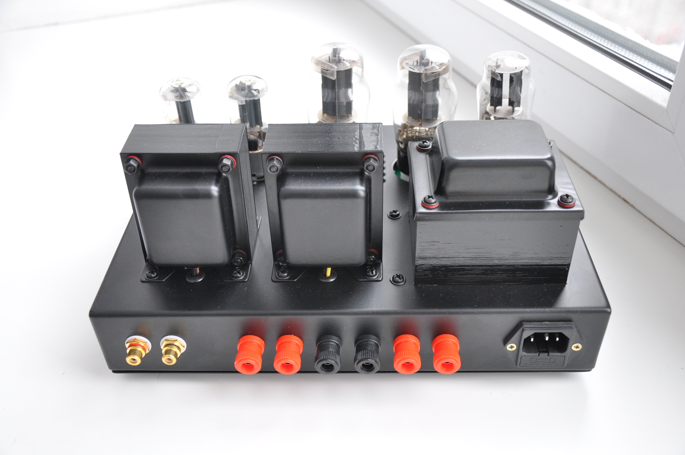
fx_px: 713
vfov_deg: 35.4
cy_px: 228
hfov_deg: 51.3
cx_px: 342
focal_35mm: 38
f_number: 5
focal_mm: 25
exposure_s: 1/100
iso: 800
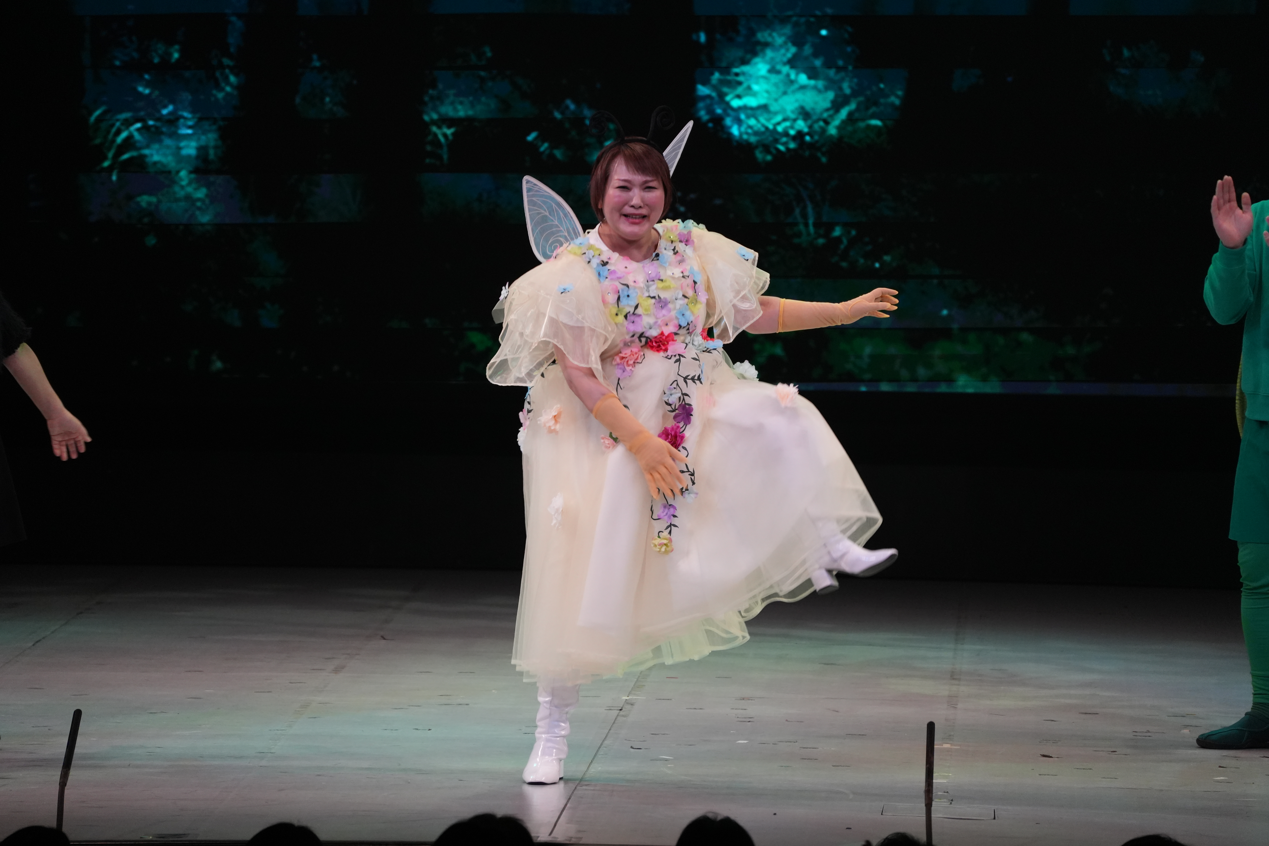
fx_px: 8882
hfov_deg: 8.2
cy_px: 423
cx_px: 634
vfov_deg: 5.5
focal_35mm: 252
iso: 3200
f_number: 6.3
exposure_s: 1/250
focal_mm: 252
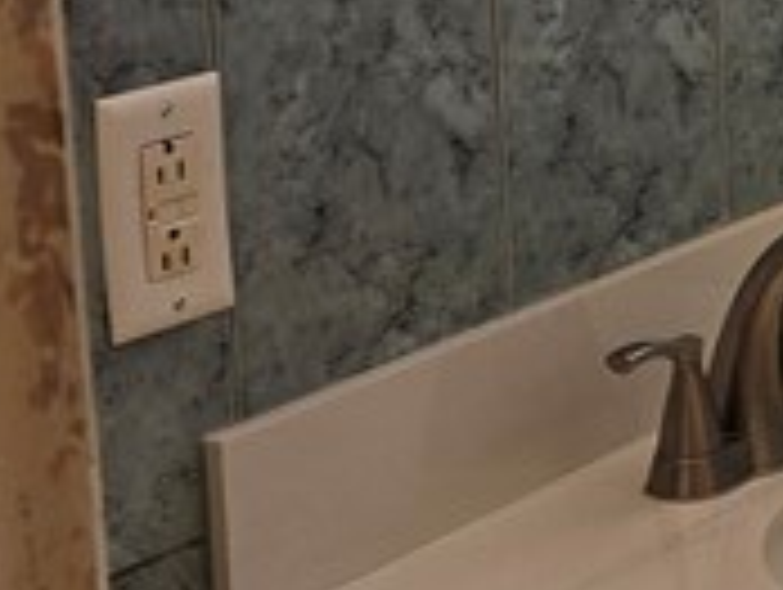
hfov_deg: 12.9
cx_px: 1494
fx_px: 3058
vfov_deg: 10.9
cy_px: -50
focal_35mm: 135
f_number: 1.8
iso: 40
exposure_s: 1/120
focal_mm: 5.4
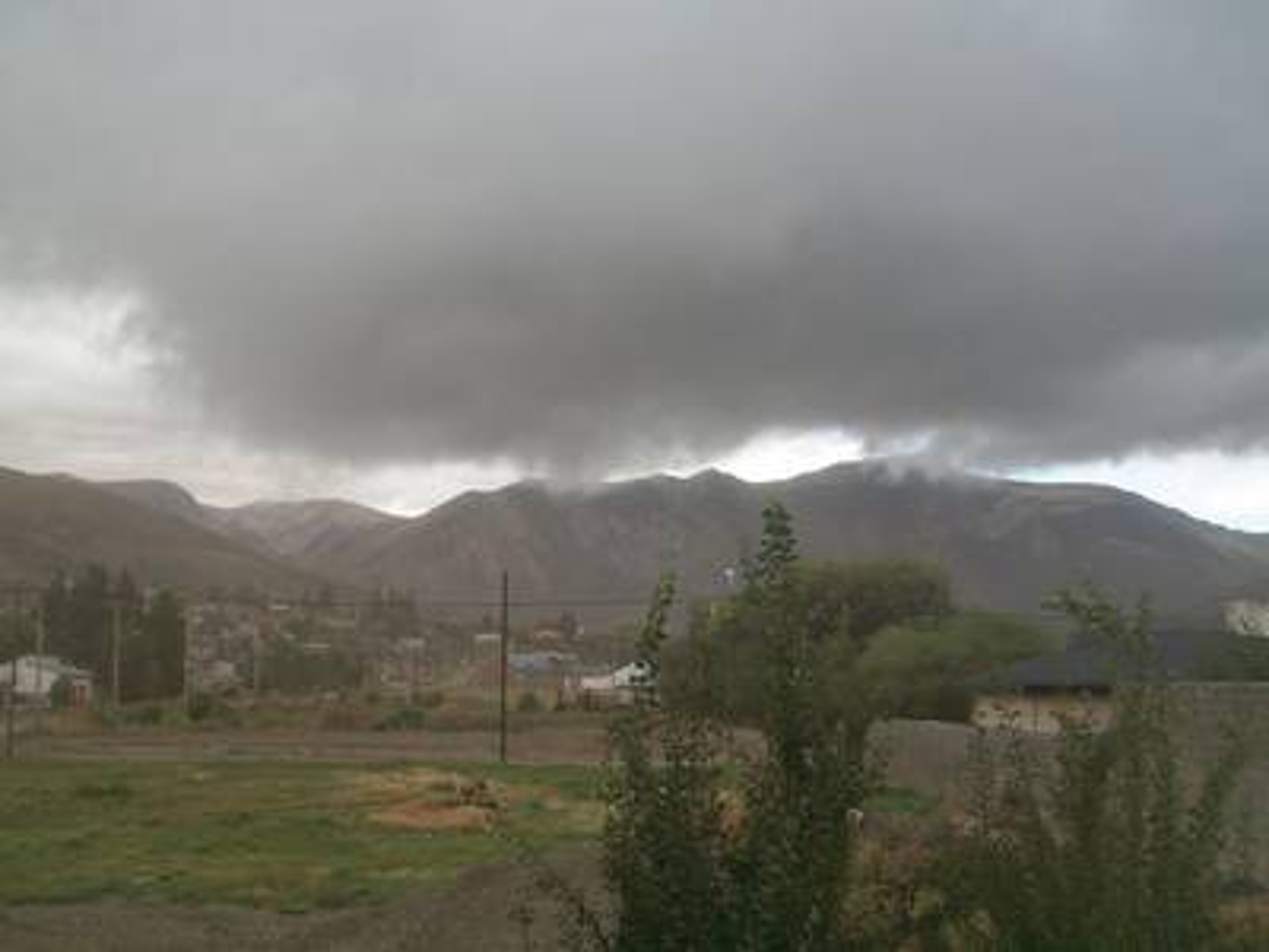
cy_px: 476
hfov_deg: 44.8
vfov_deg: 34.3
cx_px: 634
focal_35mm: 42
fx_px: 1540
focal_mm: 7.1
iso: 80
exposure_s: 1/320
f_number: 3.2
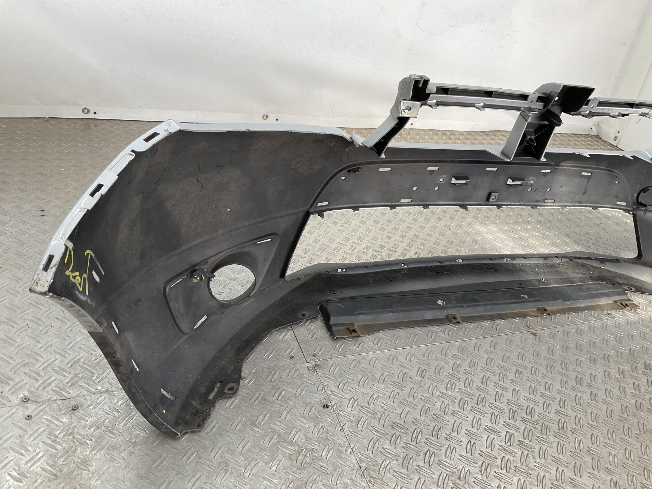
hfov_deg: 61.7
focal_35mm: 29
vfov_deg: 48.2
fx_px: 546
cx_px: 326
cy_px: 244
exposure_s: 1/100
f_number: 1.8
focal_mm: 3
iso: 20
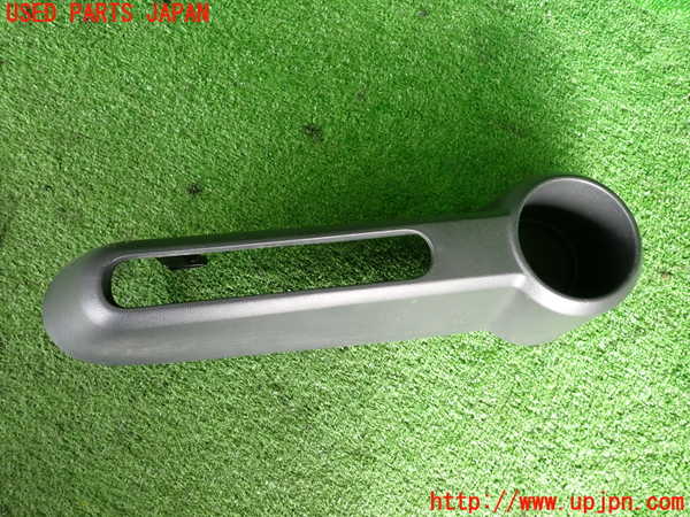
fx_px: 498
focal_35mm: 25
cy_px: 258
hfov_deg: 69.4
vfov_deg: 54.9
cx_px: 345
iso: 200
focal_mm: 4.5
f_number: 2
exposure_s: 1/80
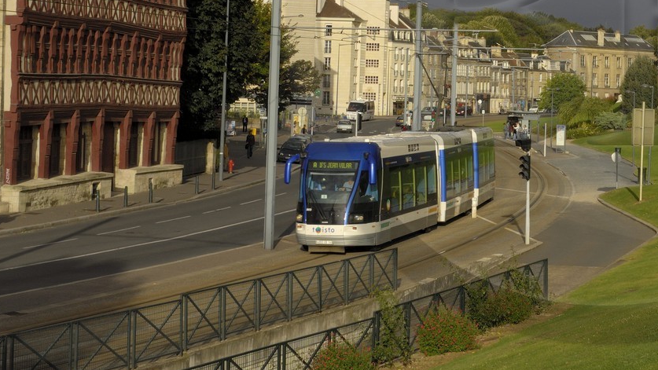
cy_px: 18
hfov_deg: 24.5
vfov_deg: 14.2
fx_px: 1466
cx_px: 605
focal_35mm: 84
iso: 100
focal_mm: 28
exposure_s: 1/160
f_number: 11
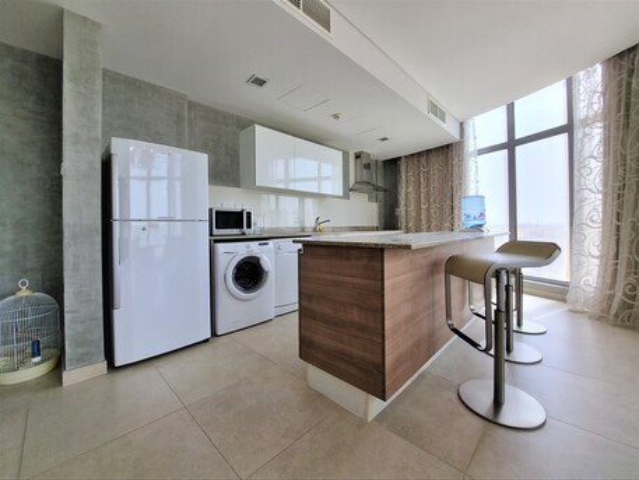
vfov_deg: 89.9
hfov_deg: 106.2
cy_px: 240
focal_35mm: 13
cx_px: 320
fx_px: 240
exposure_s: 1/100
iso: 50
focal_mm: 1.74
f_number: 2.2
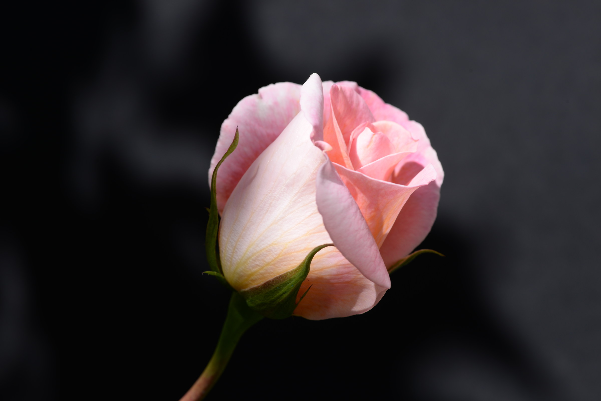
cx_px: 300
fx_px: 1753
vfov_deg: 13.1
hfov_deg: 19.4
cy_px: 200
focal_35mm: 105
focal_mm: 105
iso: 100
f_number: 22
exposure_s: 1/125
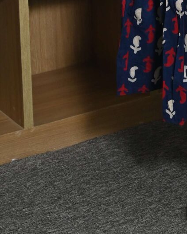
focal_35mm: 191
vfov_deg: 9.5
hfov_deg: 7.8
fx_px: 1322
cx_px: 363
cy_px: -217
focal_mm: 42
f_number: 5.6
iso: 400
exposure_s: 1/160
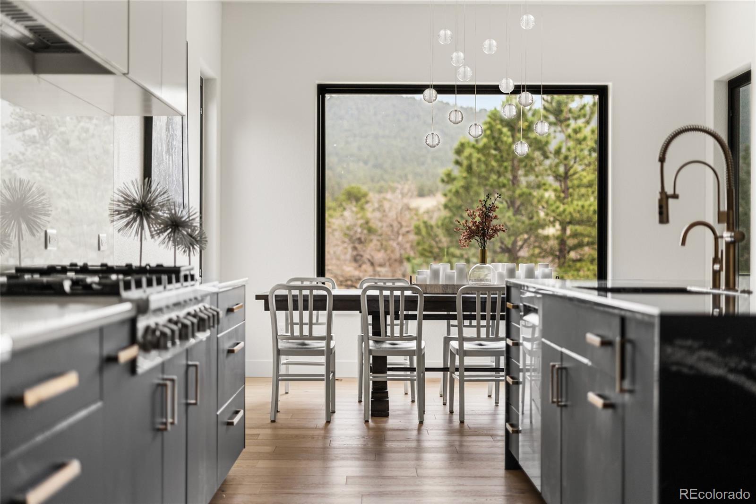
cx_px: 378
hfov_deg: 39.6
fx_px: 1050
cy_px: 252
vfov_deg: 27.0
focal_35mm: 50
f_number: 1.8
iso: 500
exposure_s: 1/100
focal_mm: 50
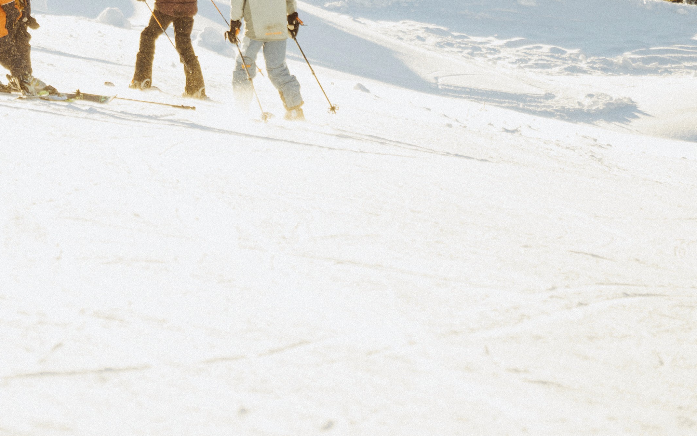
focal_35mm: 428
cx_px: -235
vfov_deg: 3.1
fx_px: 8129
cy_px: -99
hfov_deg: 4.9
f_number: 5
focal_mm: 150
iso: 1600
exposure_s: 1/2000
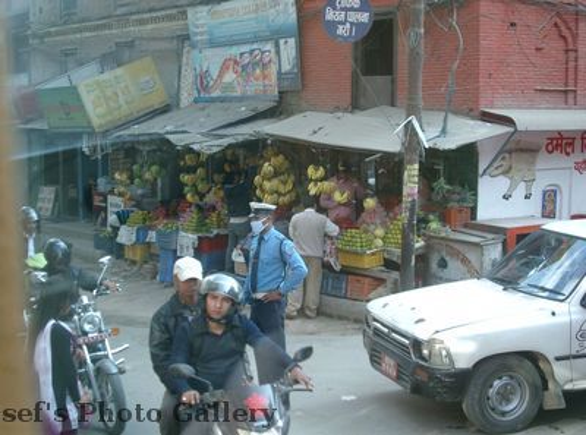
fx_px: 1046
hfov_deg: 31.3
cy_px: 218
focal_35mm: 62
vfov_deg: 23.5
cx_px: 293
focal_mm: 12.6
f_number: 3.4
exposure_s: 1/100
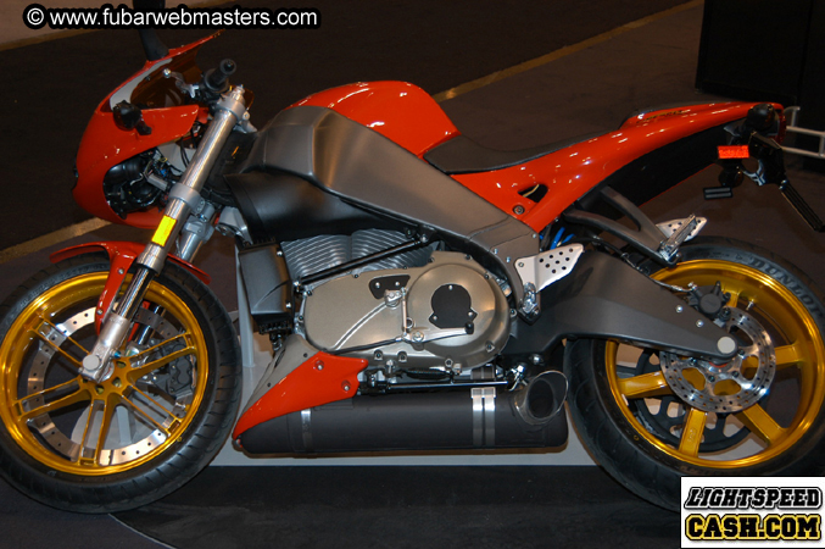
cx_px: 412
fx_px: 1202
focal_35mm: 52
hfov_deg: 37.9
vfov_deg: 25.7
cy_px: 274
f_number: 5
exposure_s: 1/60
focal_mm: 35
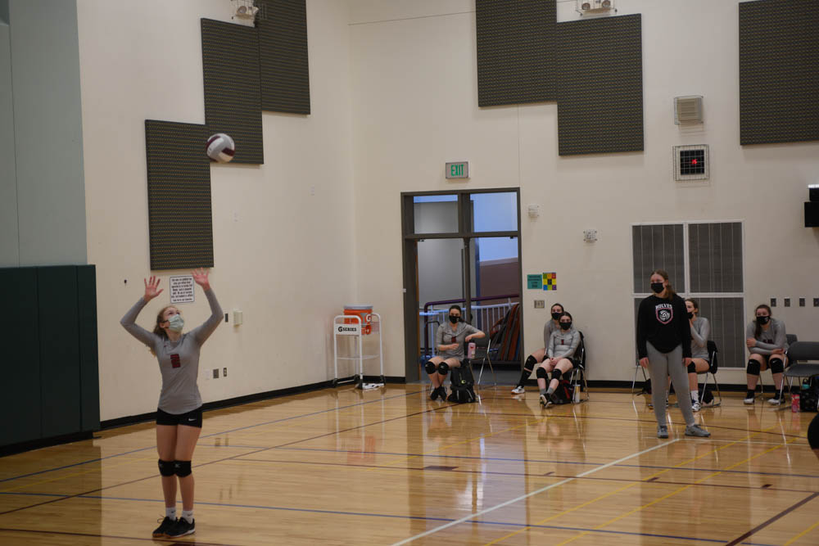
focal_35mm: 70
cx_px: 410
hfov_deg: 28.8
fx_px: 1593
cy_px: 273
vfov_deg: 19.5
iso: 400
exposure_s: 1/200
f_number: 3.2
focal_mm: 70
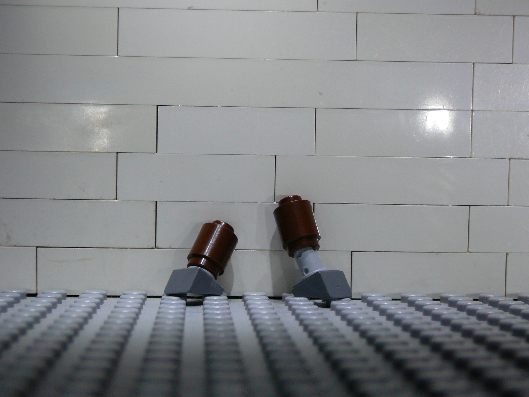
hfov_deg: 25.3
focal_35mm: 77
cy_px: 198
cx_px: 264
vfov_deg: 19.1
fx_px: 1177
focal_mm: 11.5
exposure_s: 1/30
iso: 200
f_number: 3.7
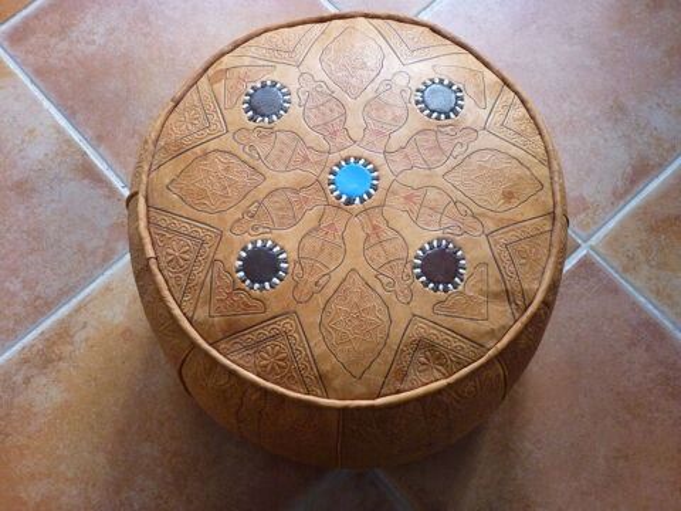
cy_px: 256
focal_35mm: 44
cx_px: 340
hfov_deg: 42.9
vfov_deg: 32.9
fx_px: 866
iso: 400
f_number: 3
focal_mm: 7.8
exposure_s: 1/30
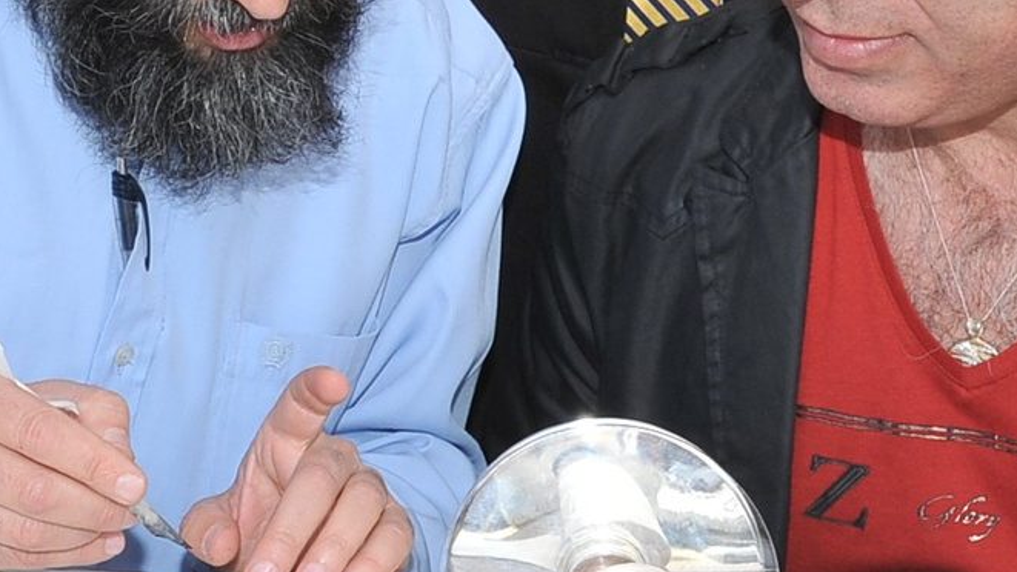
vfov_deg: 8.5
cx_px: -55
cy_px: 250
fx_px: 3830
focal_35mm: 142
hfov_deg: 14.8
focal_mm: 35
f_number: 14
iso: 500
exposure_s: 1/250
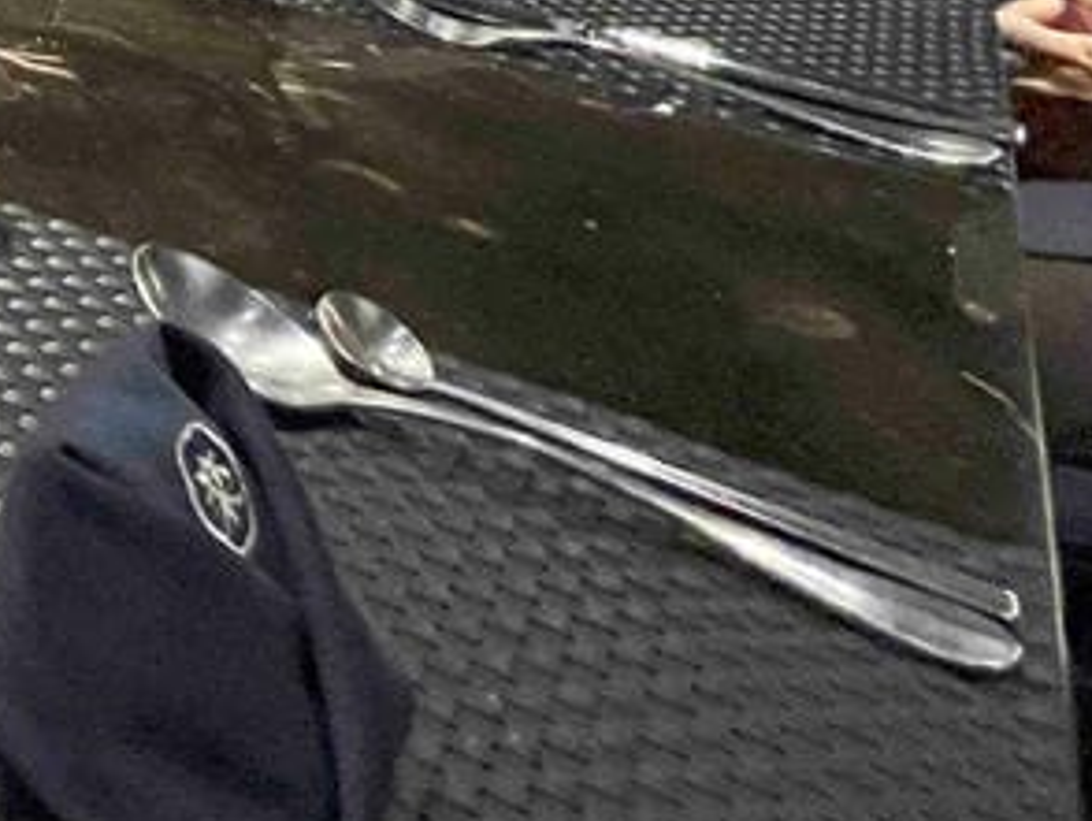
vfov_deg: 24.1
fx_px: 1673
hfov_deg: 23.8
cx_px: -735
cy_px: -249
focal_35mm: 53
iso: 500
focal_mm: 1.57
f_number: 1.8
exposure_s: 1/60
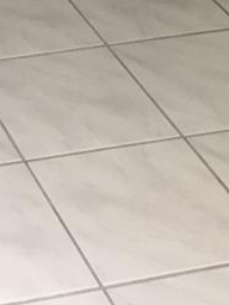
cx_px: -185
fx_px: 1200
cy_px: -315
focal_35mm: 136
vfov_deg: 12.6
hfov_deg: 10.3
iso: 25
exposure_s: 1/60
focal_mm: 4.15
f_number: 2.2
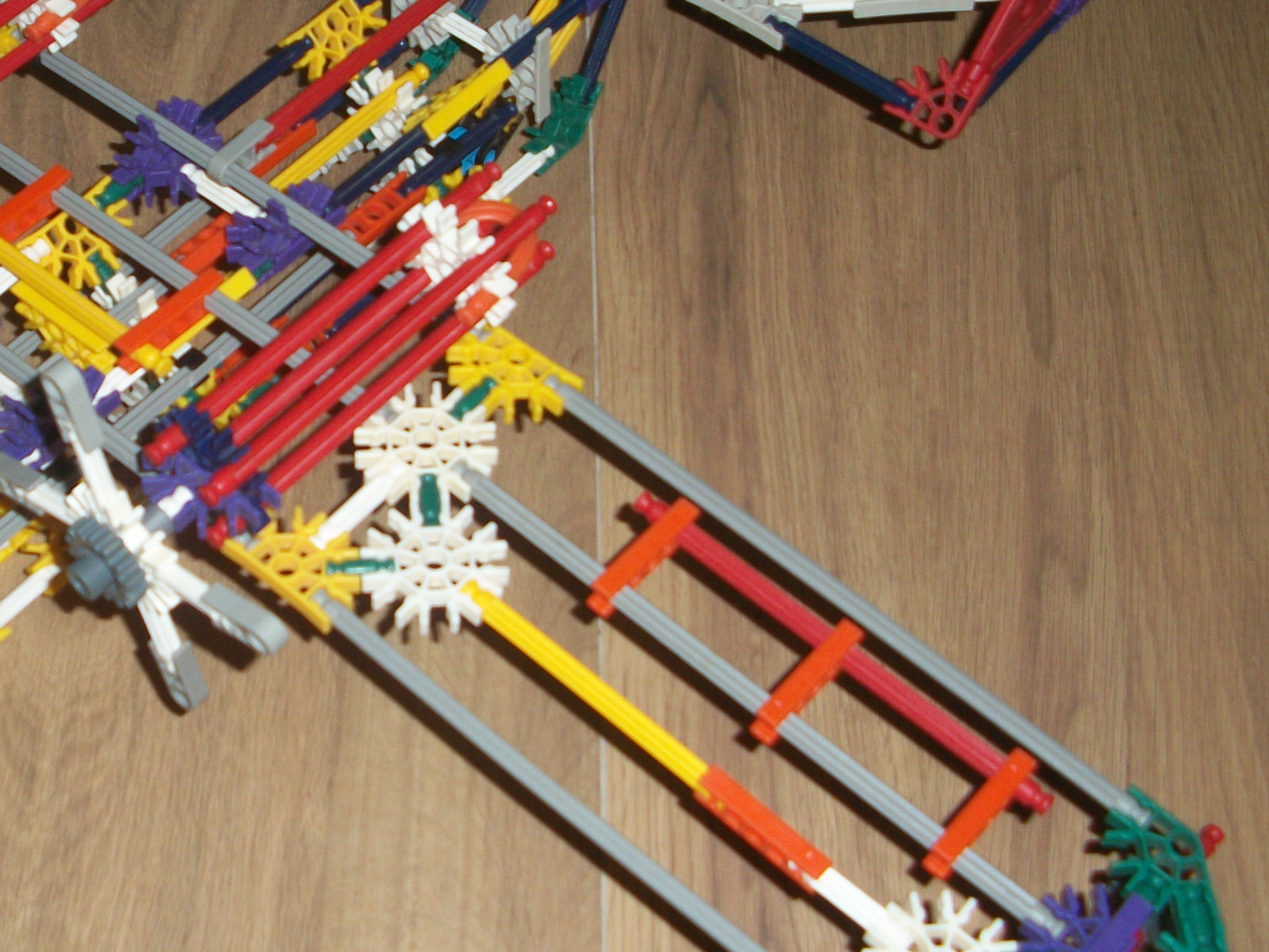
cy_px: 344
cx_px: 269
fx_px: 2383
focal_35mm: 65
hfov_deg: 29.2
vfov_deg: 22.5
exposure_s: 1/30
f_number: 3.1
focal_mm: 6.3
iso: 80
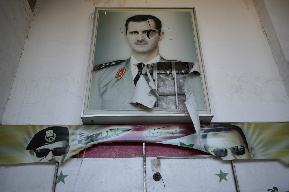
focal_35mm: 33
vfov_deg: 40.0
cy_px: 96
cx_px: 144
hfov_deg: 57.2
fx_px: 265
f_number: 2.8
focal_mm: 33
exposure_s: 1/320
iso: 200
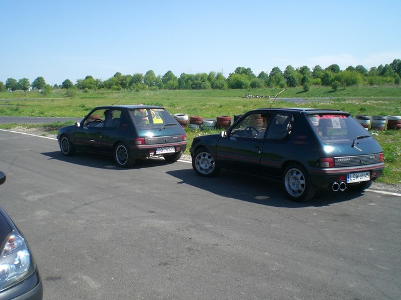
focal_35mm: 38
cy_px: 150
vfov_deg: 37.7
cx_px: 200
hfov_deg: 49.0
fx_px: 440
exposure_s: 1/320
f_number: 4.4
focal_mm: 6.3
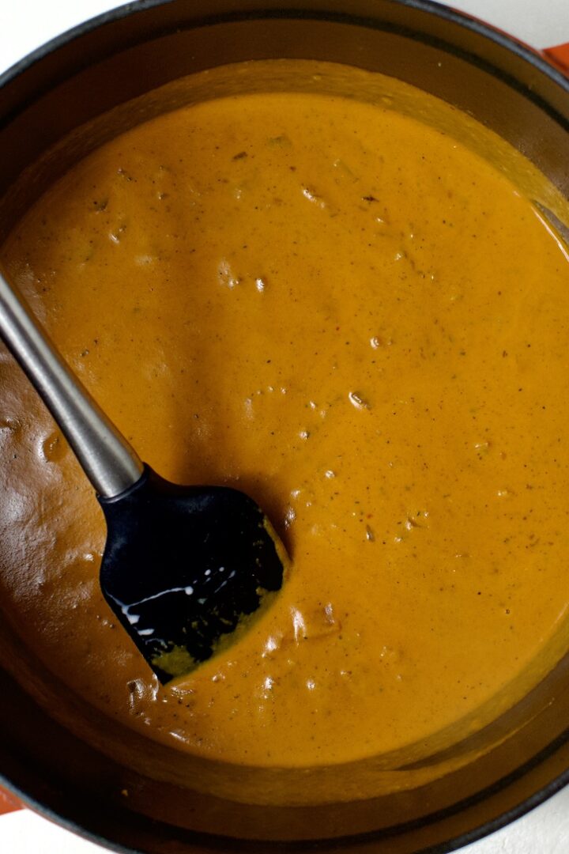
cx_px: 284
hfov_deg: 26.0
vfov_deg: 38.2
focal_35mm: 52
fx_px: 1233
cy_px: 427
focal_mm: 35
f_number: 4
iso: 400
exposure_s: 1/400
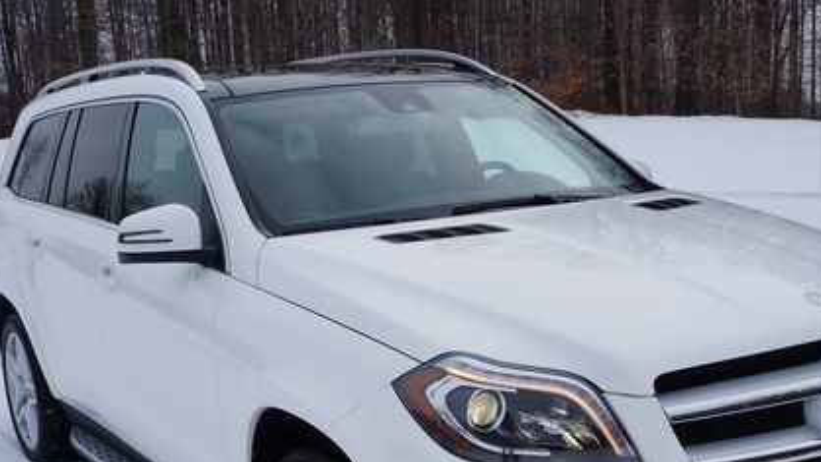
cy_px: 415
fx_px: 1045
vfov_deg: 24.2
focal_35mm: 48
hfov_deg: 42.8
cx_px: 456
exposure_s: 1/250
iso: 200
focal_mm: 20
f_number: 13
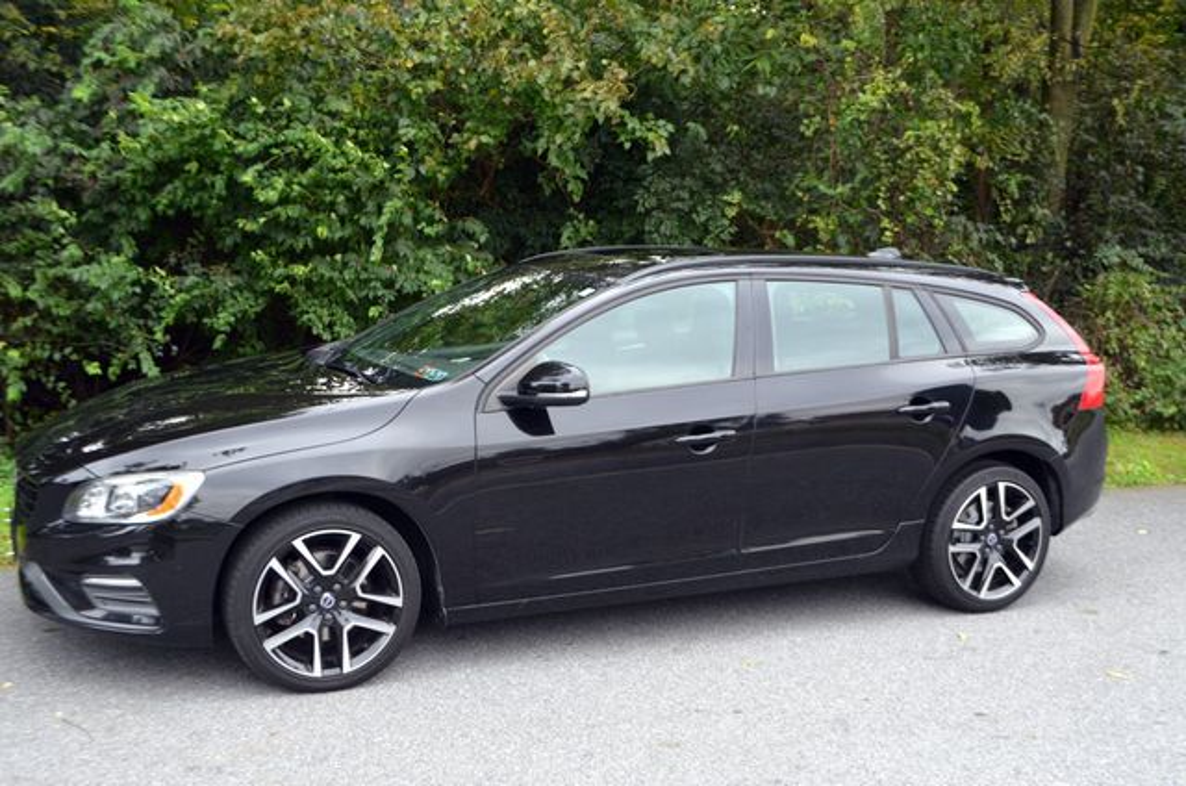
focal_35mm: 39
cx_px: 593
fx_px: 1282
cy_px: 393
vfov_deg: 34.1
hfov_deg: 49.6
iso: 280
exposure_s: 1/125
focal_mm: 26
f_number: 5.6
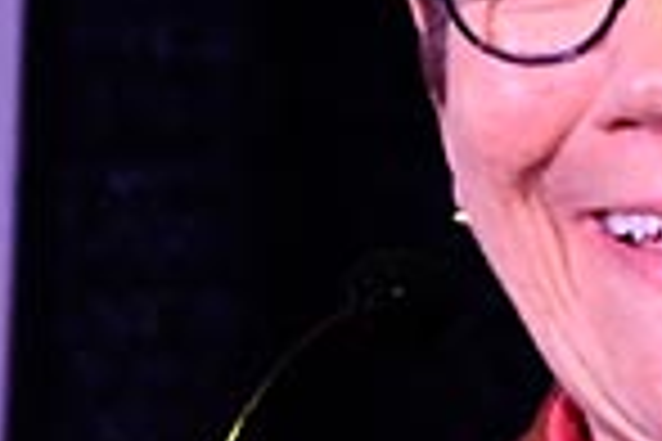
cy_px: 513
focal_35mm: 1038
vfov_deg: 1.3
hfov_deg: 2.0
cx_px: 698
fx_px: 19086
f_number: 5
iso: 3200
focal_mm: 170
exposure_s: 1/200
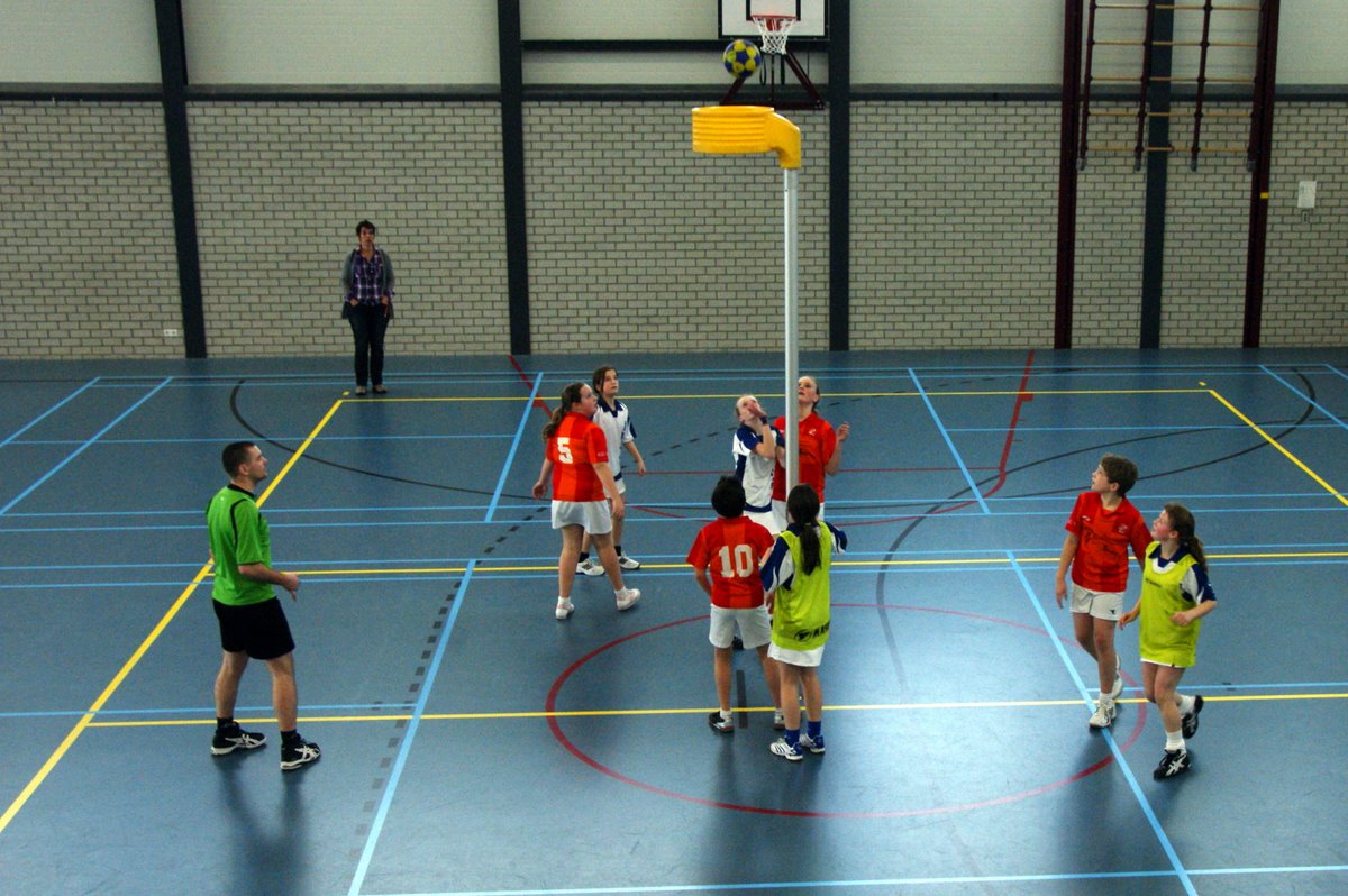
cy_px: 448
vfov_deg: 34.2
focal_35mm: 39
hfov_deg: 49.6
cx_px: 674
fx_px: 1459
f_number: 7.1
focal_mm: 26
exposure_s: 1/100
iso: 800
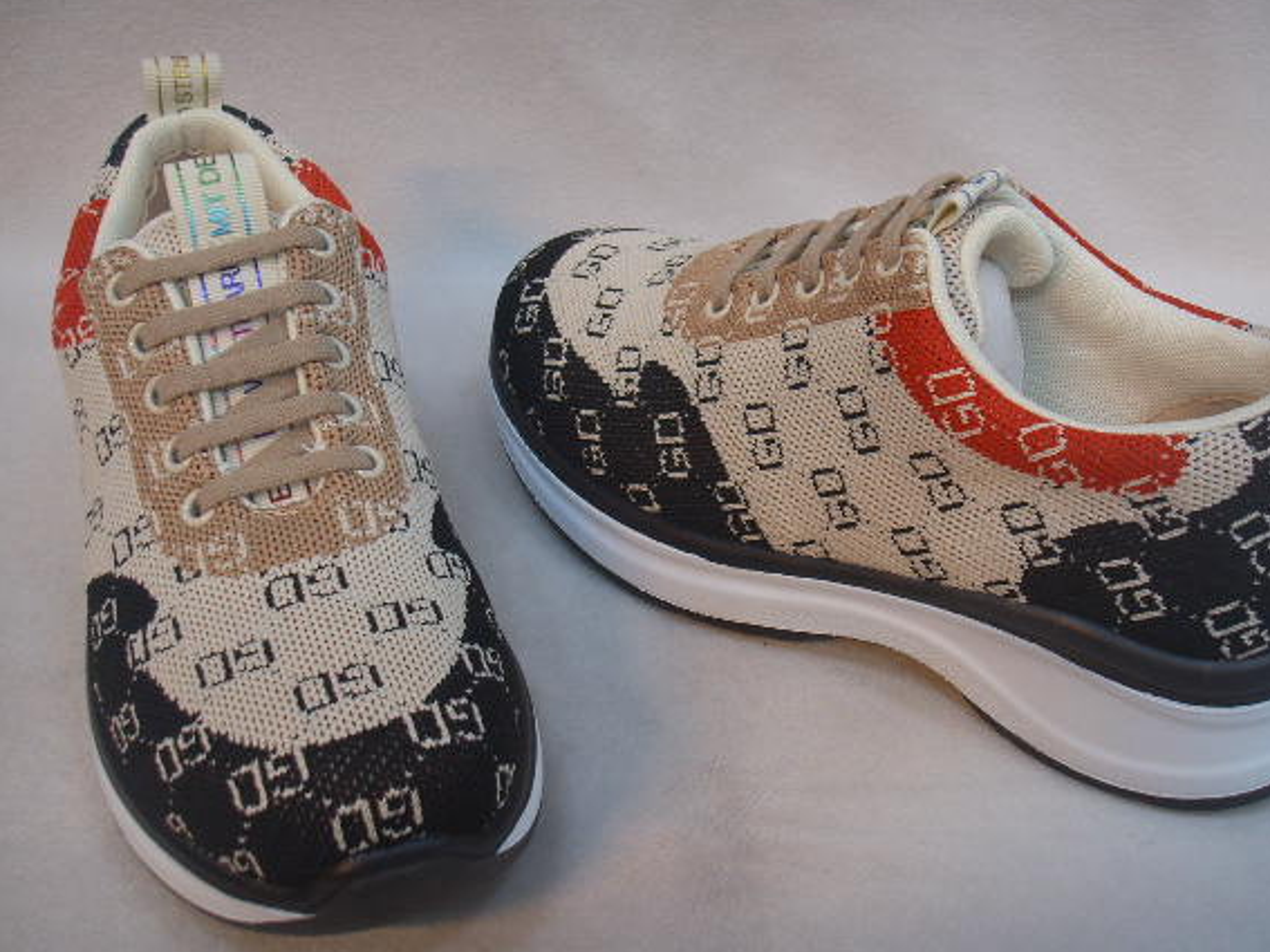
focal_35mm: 44
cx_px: 710
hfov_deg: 42.9
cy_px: 450
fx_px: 1614
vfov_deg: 32.9
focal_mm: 6.6
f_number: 3.5
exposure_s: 1/15
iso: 63
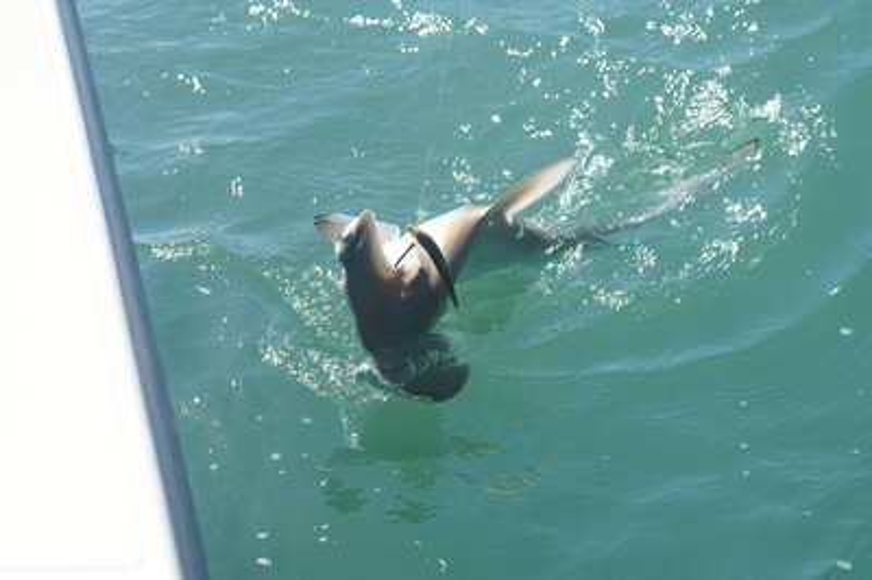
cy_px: 290
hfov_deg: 22.6
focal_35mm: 90
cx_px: 436
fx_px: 2178
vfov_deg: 15.2
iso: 100
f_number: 7.1
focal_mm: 60
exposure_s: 1/400
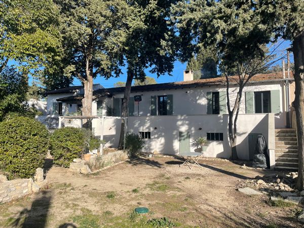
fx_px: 228
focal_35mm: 26
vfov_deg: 53.1
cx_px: 152
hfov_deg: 67.3
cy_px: 114
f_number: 1.6
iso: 32
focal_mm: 4.2
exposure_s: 1/2451
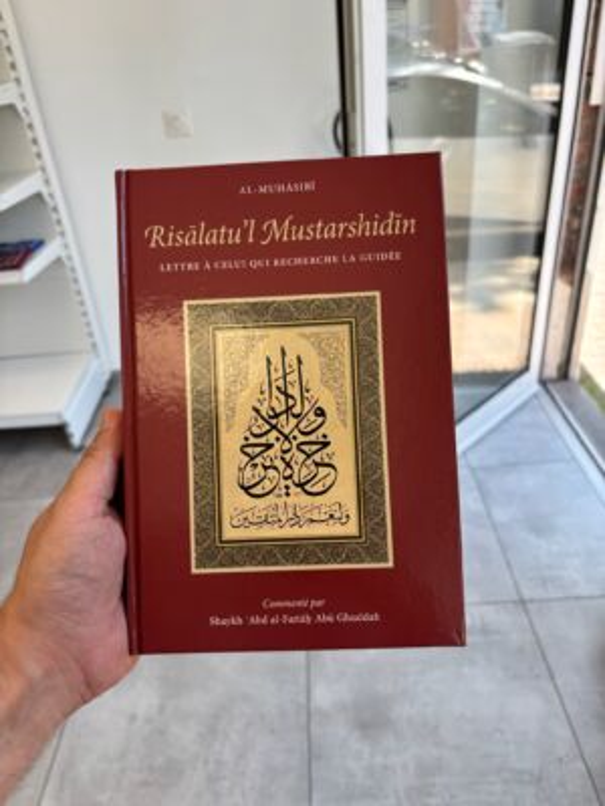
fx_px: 606
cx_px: 302
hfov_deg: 53.1
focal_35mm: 26
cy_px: 403
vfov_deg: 67.3
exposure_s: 1/138
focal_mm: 5.96
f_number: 1.6
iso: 32
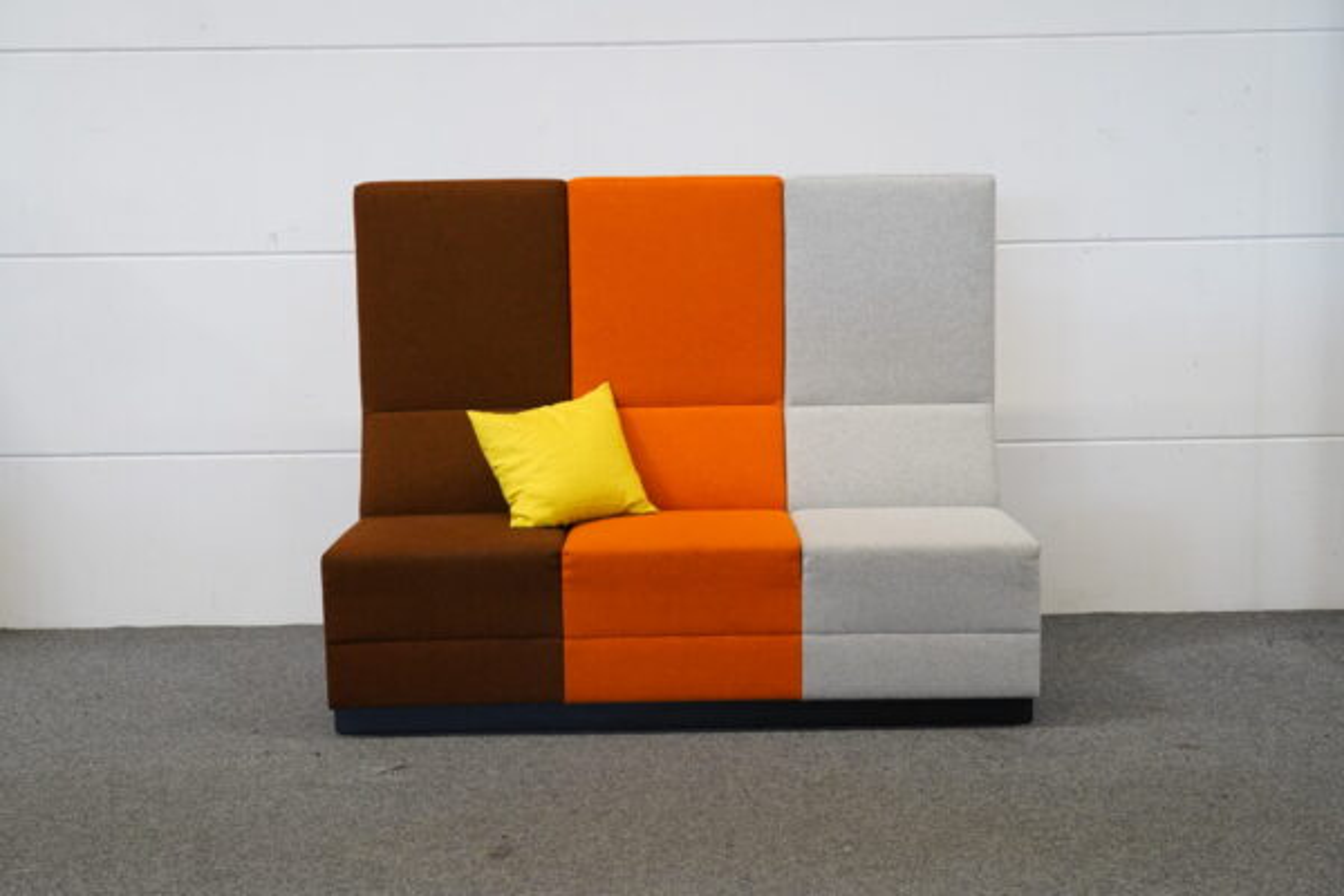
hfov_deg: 45.4
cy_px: 448
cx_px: 672
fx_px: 1605
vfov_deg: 31.2
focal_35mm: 43
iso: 5000
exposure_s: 1/100
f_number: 8
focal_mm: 43
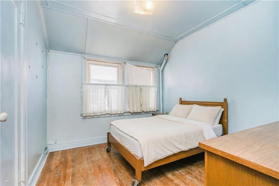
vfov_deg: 73.7
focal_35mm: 16
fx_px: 124
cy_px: 93
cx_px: 140
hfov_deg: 96.8
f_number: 5
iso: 50
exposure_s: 1/50
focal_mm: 16
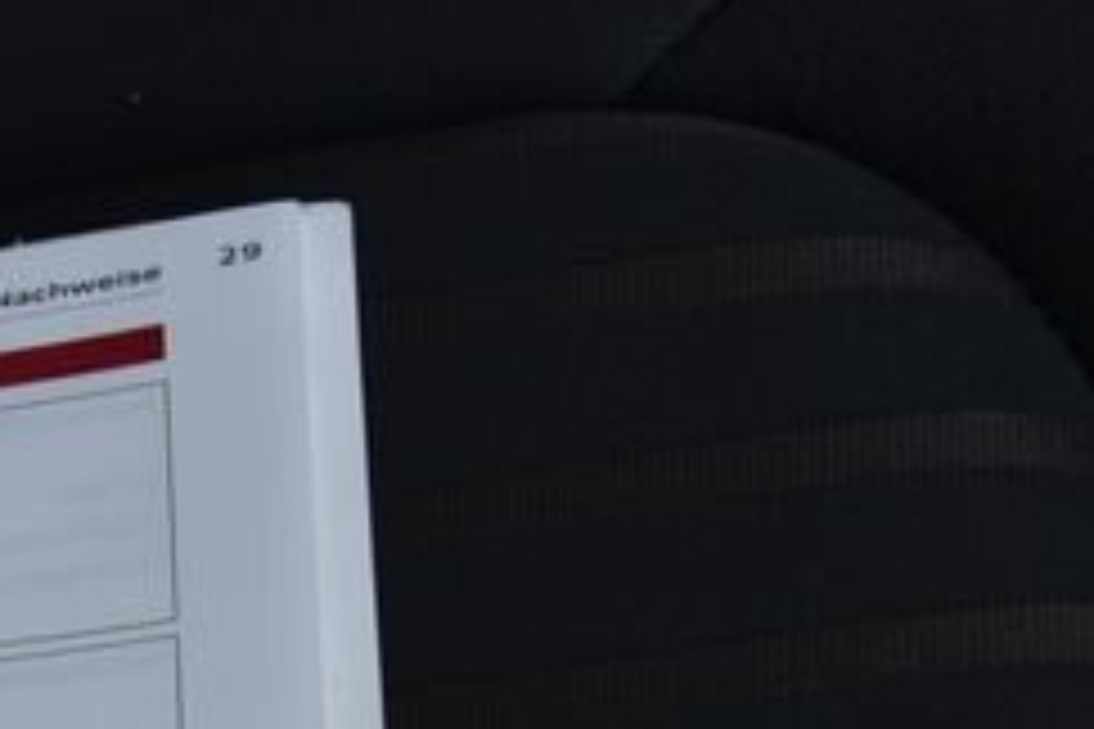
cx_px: -1049
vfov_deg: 8.2
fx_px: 4862
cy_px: 1413
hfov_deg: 11.6
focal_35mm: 160
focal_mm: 38
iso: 500
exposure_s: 1/125
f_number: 5.6
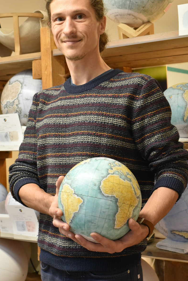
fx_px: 493
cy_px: 138
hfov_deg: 21.6
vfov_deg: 31.9
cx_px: 105
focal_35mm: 63
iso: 3200
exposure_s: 1/50
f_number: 8
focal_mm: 50
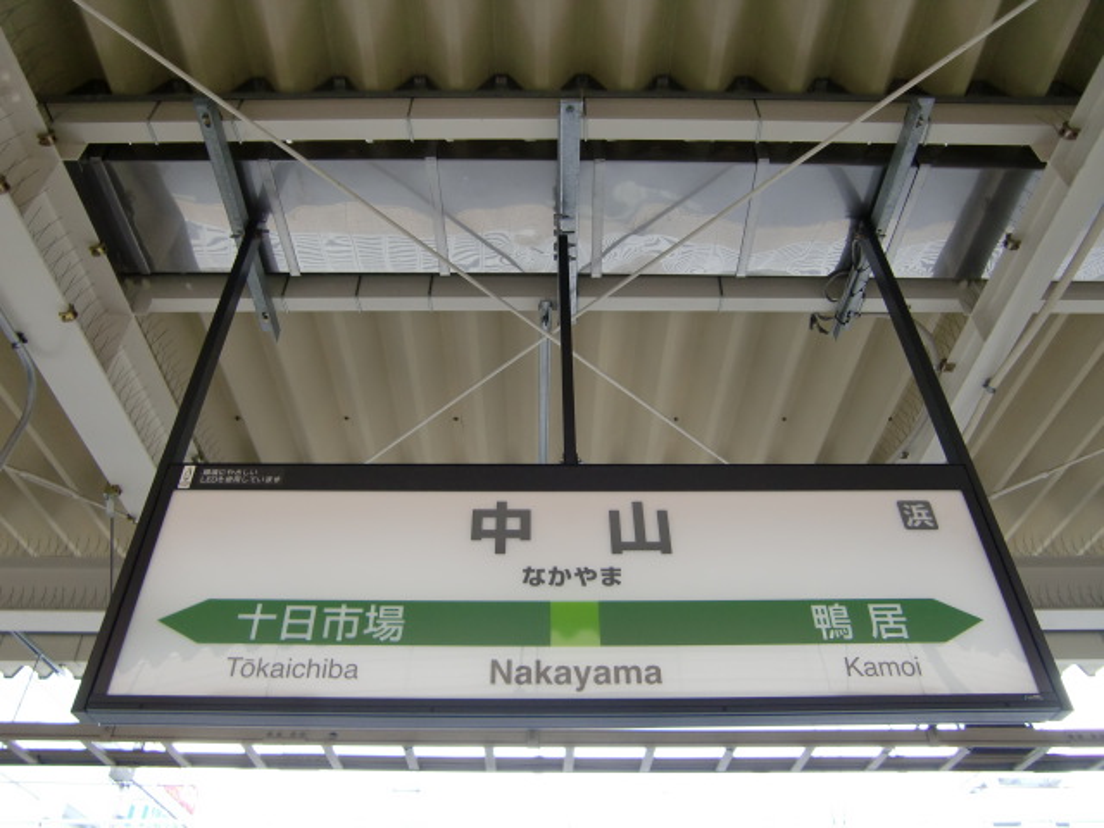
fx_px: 893
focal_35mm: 28
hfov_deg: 63.4
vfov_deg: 49.7
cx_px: 552
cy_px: 414
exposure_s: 1/60
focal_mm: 4.9
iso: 125
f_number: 2.6
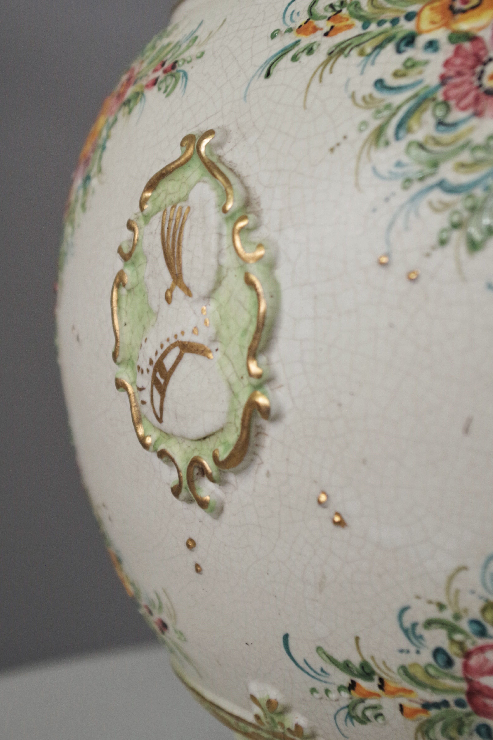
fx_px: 1479
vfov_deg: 28.1
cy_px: 331
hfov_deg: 18.9
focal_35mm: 72
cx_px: 205
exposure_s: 1/80
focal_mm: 37.5
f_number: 4.5
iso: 800
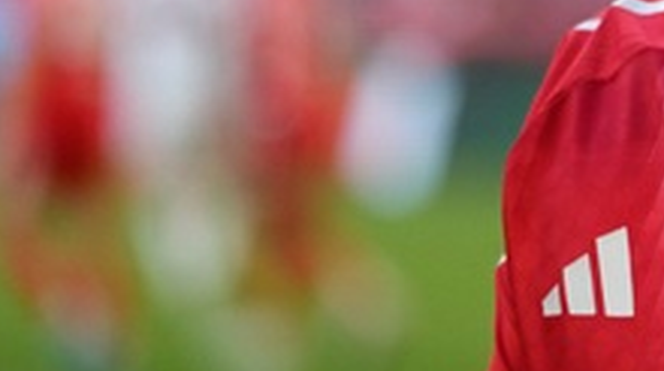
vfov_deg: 2.5
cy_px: -169
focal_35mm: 483
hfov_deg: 4.5
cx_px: 779
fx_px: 8492
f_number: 2.8
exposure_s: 1/2500
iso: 2000
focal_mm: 149
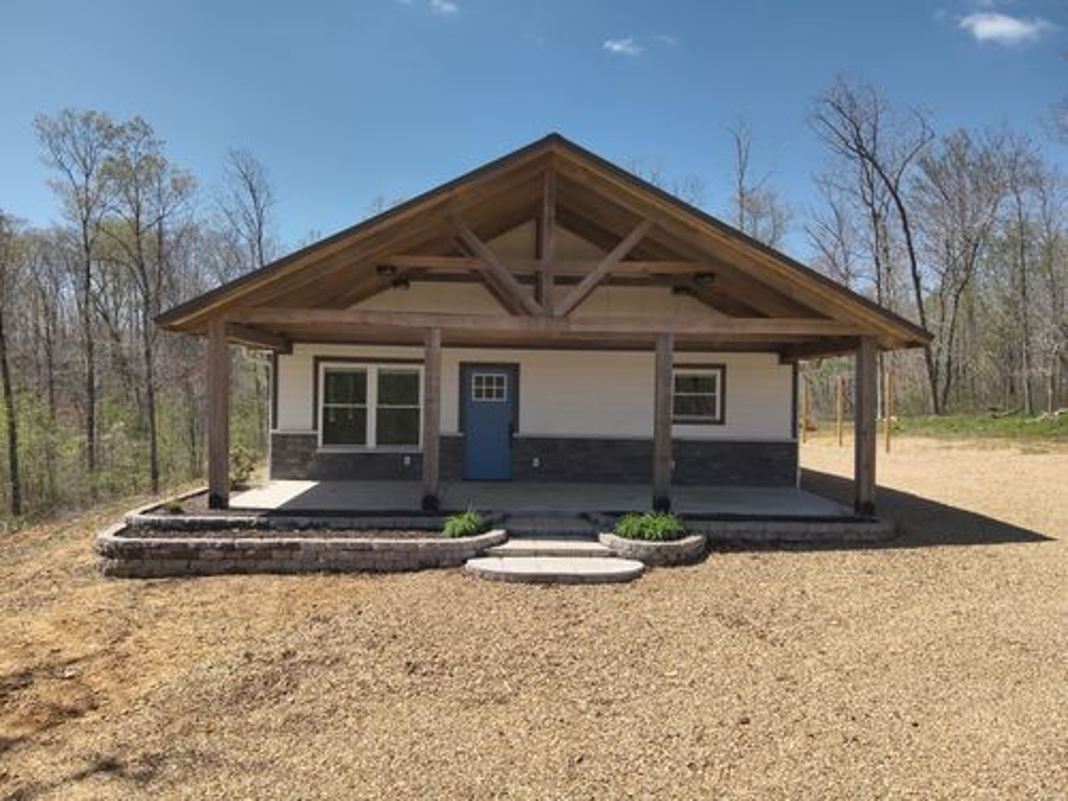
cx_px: 534
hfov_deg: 71.6
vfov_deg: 56.8
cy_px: 400
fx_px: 740
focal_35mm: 24
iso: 100
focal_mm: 4.4
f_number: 2.8
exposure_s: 1/1000
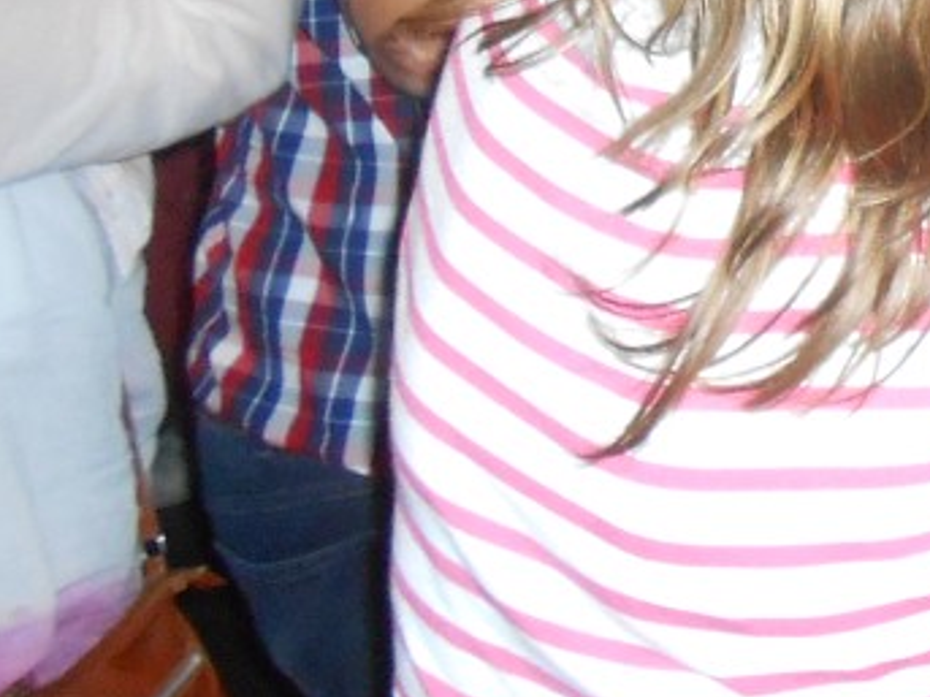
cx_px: 1600
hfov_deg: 17.9
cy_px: -399
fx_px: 2444
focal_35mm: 91
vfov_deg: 14.9
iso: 400
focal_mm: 4.6
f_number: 3.5
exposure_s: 1/25
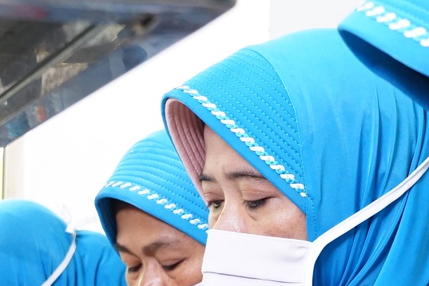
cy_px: 343
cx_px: 312
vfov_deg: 8.8
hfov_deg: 13.3
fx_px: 1835
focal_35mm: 154
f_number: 8
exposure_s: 1/80
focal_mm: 42
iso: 1600
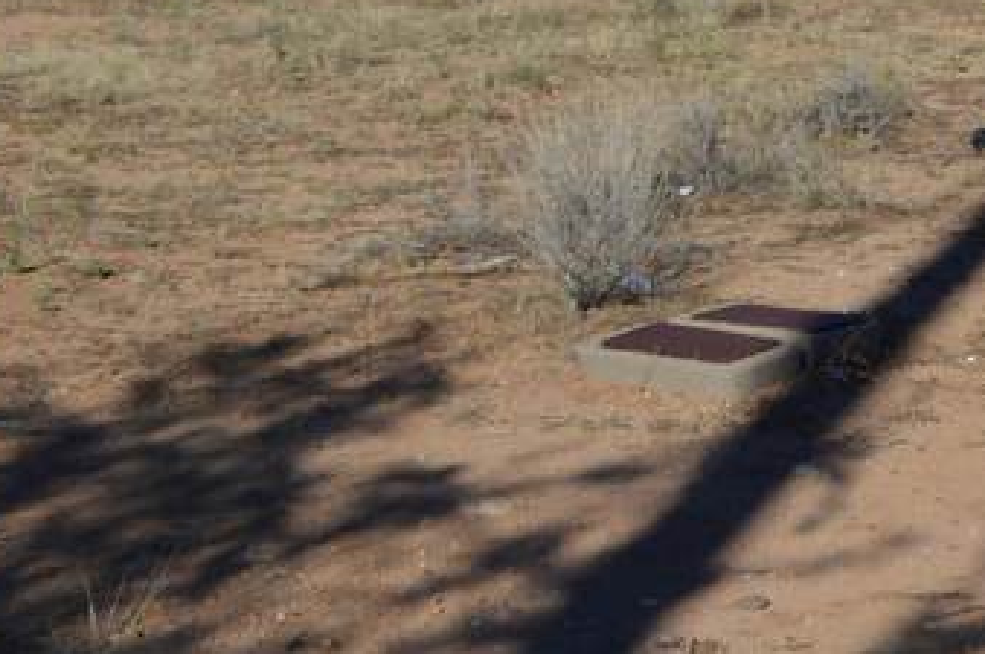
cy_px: -243
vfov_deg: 12.9
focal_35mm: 102
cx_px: 1819
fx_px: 2787
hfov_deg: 16.5
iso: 100
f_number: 9
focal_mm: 18
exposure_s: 1/320
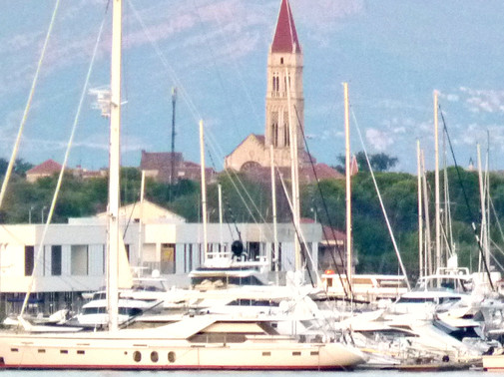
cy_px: 168
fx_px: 17459
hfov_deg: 1.7
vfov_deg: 1.2
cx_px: 391
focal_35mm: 1200
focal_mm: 84.2
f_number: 4.4
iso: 400
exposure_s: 1/80
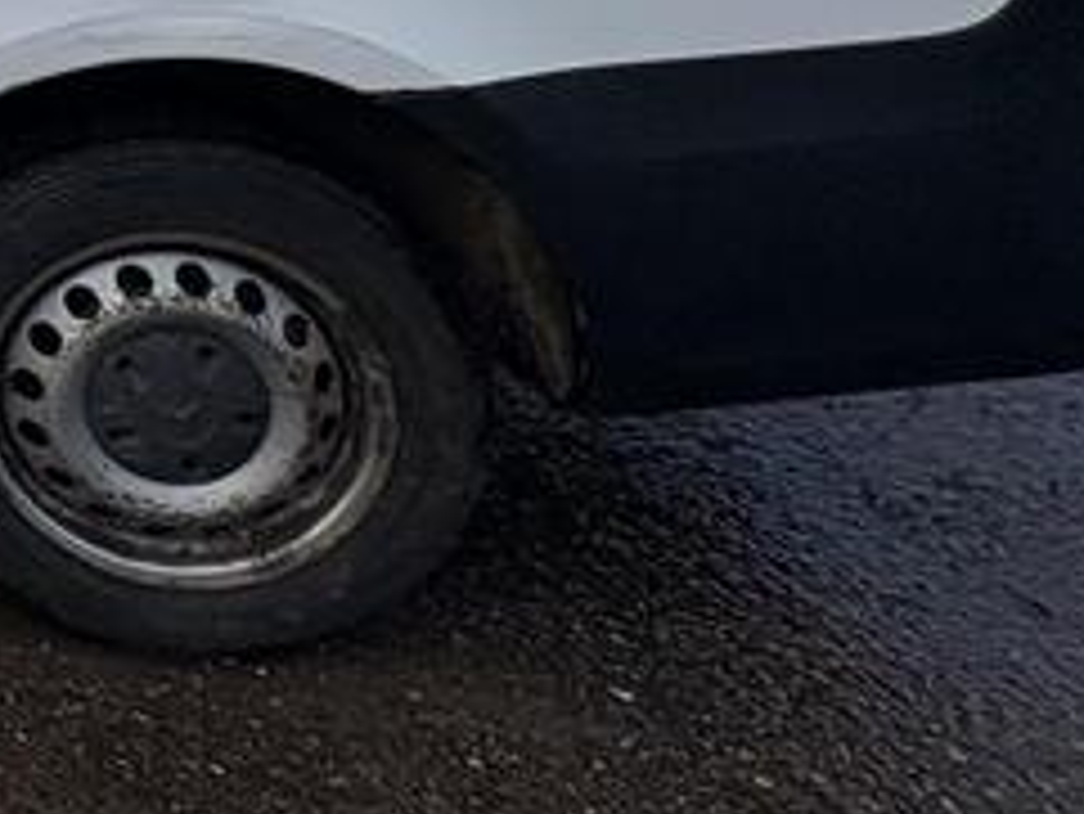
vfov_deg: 22.8
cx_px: -760
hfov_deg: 23.5
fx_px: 1629
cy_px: -405
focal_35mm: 52
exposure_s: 1/1299
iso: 50
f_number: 2.2
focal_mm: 2.22
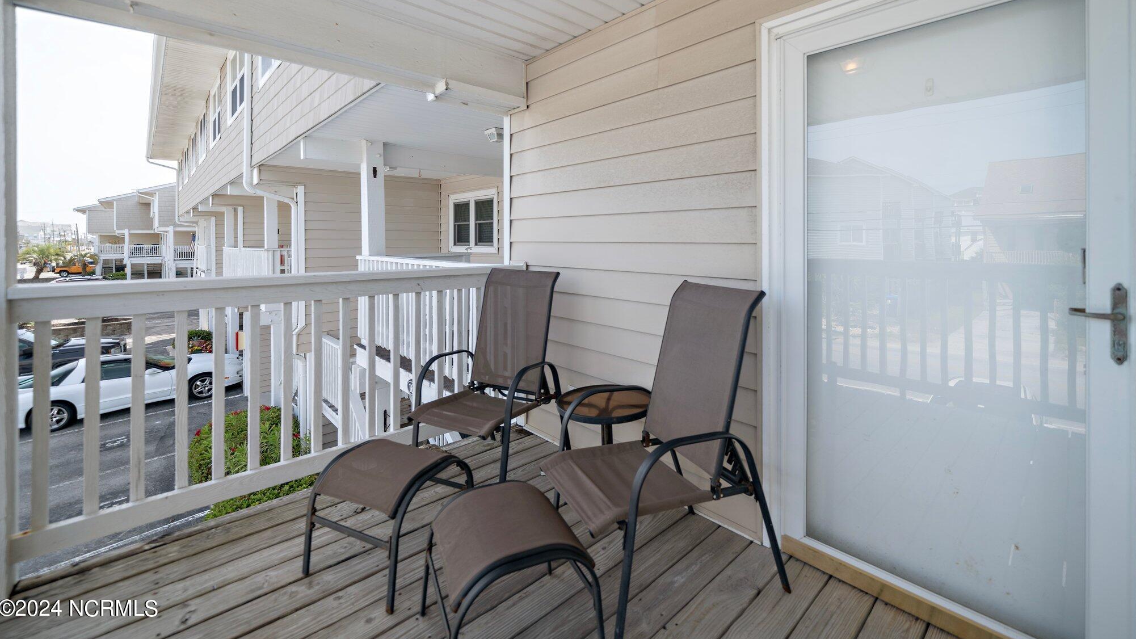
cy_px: 256
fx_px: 452
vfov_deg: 69.8
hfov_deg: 103.0
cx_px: 577
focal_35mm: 15
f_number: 4
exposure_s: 1/160
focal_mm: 14
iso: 100
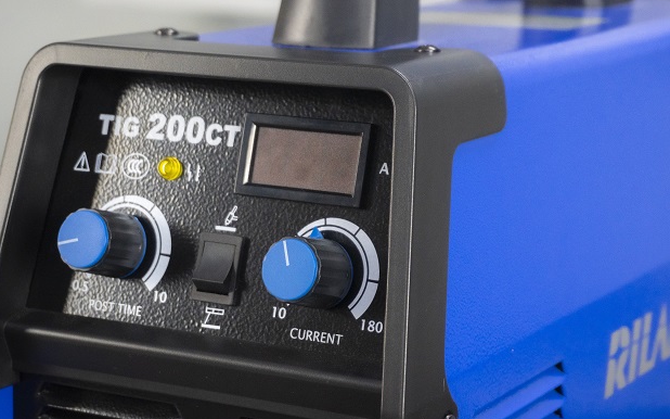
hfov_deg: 21.0
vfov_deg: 13.2
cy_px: 150
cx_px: 375
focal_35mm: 99
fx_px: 1807
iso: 2000
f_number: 6.3
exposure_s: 1/80
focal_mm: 50
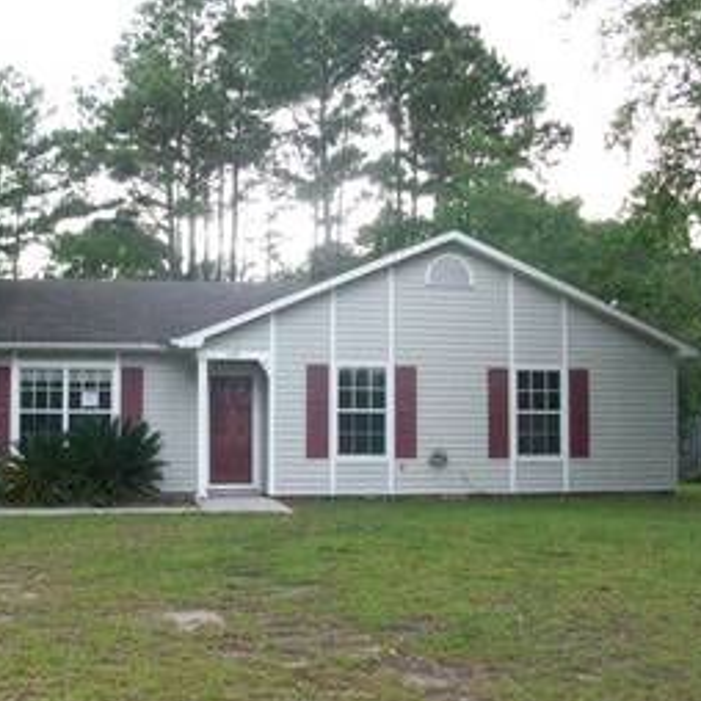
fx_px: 939
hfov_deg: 40.8
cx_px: 284
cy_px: 353
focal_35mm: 41
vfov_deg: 40.9
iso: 514
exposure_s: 1/128
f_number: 2.8
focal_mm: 5.7
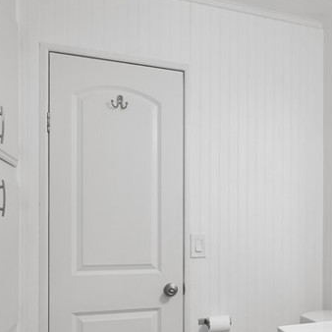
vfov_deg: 44.9
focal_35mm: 36
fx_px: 391
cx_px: 292
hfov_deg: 42.6
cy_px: 237
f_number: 8
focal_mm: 14
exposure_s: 1/4
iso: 100
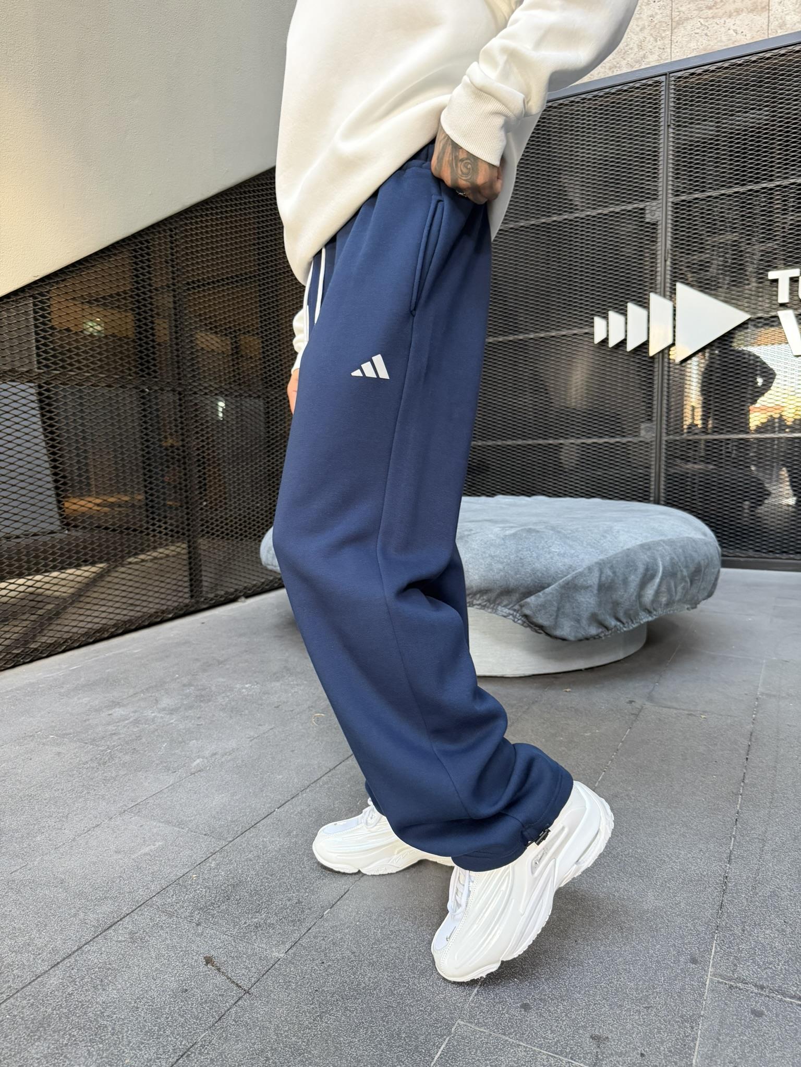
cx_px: 400
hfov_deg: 56.8
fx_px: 740
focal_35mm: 24
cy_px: 534
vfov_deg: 71.6
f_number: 1.78
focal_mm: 6.76
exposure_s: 1/60
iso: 400
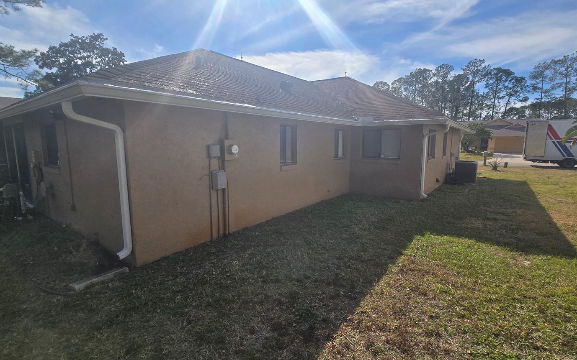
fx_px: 252
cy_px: 174
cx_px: 290
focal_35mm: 16
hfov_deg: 97.8
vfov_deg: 71.2
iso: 50
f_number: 2.2
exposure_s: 1/4326
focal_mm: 2.2
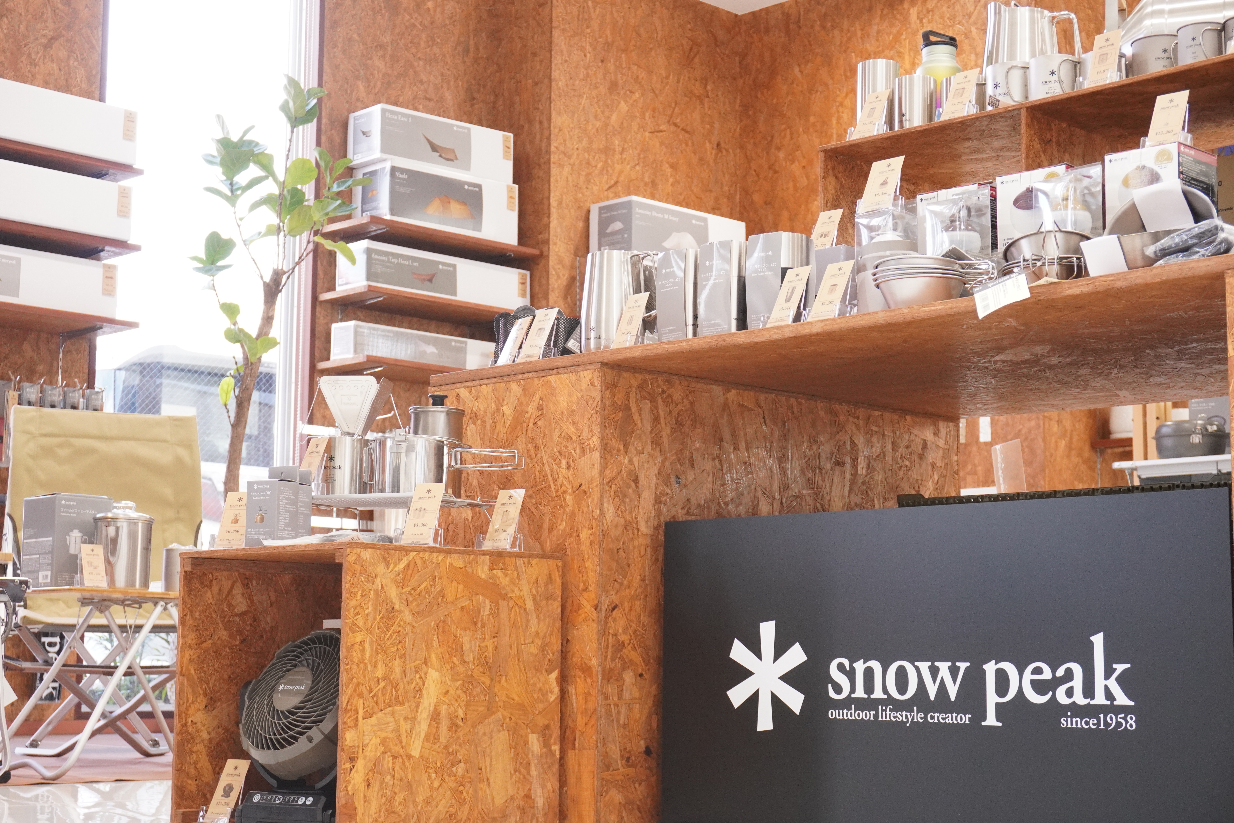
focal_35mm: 56
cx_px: 617
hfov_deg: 35.9
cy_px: 412
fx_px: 1902
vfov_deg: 24.4
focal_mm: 37
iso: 1600
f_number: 7.1
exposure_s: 1/100
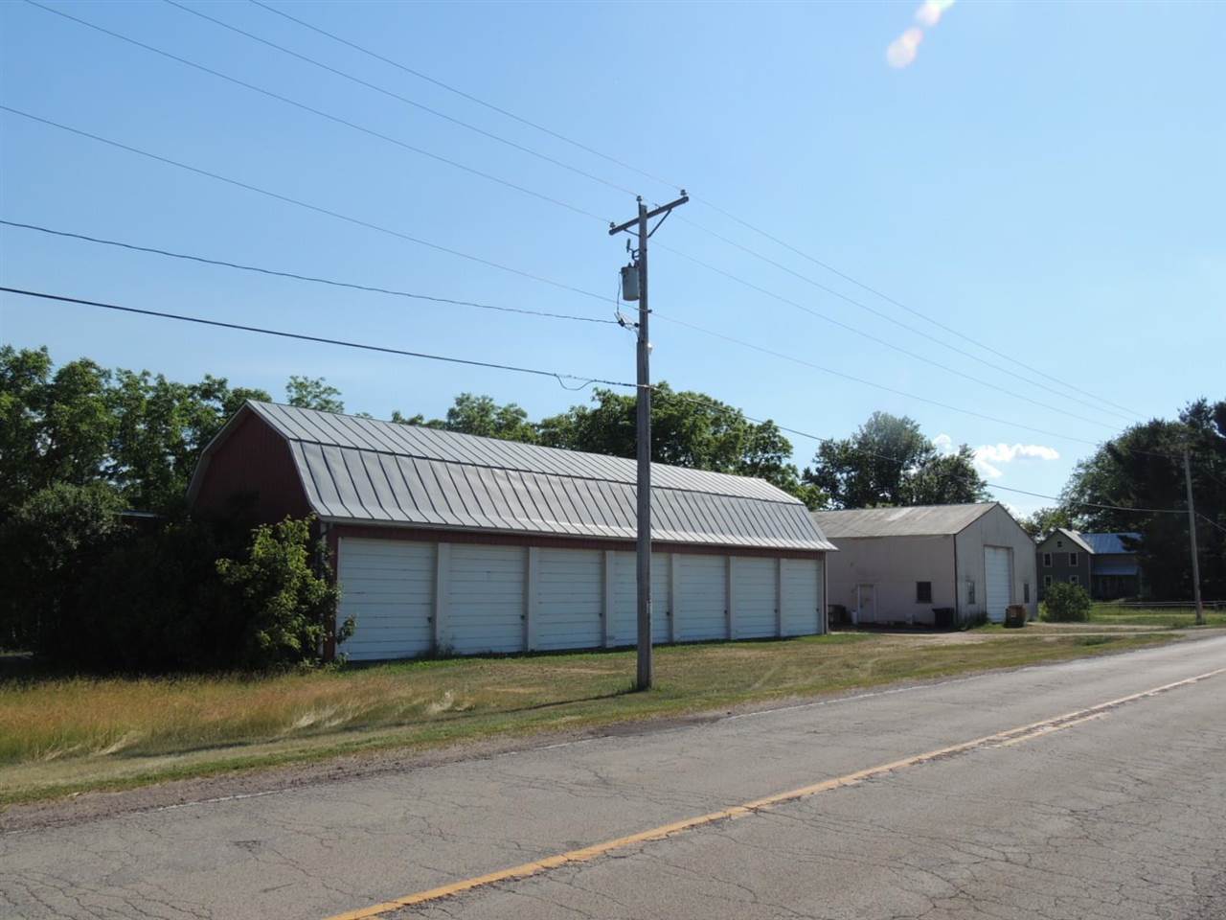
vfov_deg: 46.8
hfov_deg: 60.0
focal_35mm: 30
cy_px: 460
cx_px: 613
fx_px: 1063
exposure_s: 1/1250
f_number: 3.9
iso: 100
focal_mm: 5.3
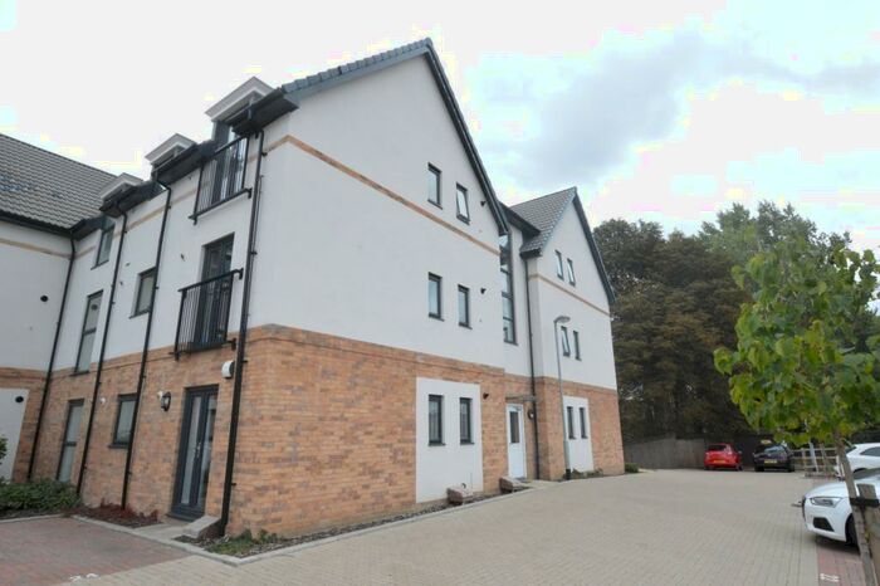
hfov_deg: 85.4
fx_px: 476
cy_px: 293
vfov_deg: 63.2
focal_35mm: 20
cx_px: 440
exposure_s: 1/1000
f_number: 16
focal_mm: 13
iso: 3200
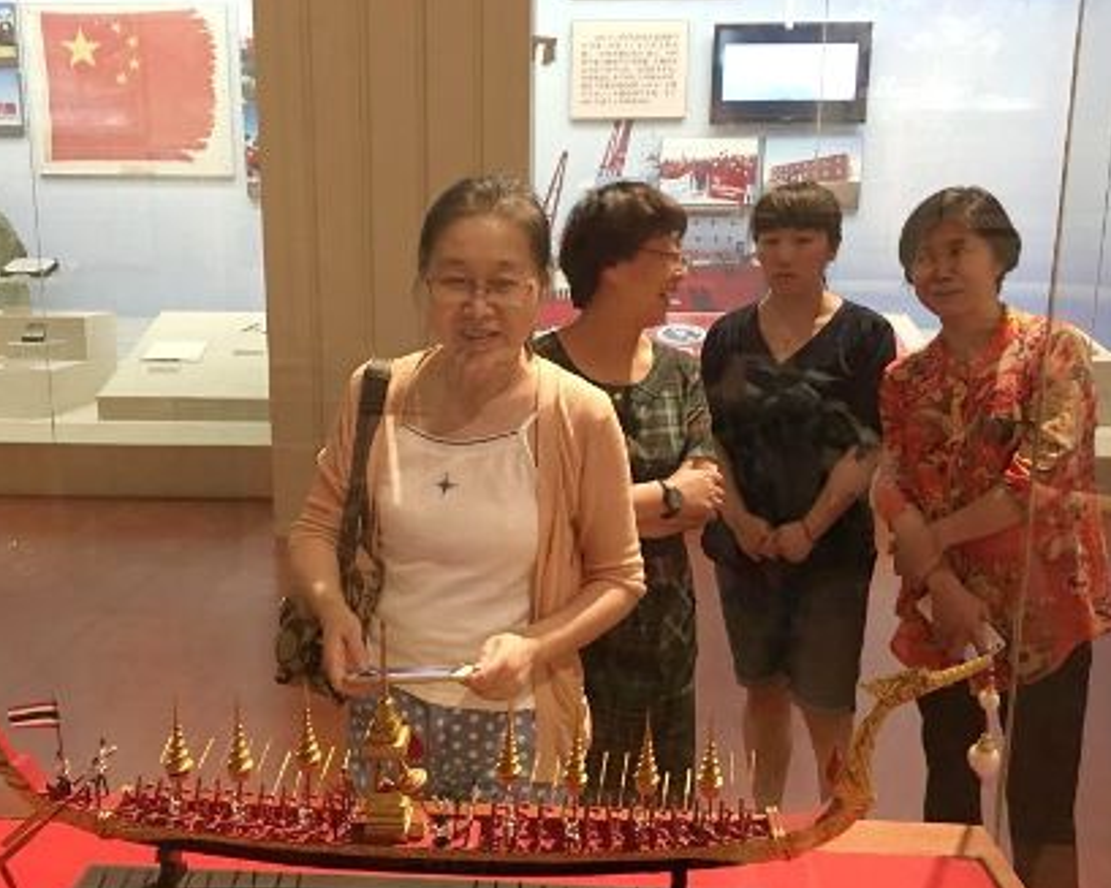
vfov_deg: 47.1
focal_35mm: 31
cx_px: 508
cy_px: 445
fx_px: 1019
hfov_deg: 57.1
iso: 125
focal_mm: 4.15
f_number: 2.2
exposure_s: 1/8
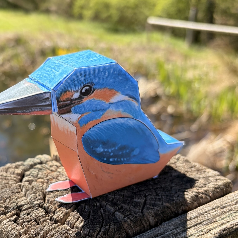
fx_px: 327
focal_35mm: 42
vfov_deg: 40.0
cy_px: 132
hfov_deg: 39.5
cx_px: 77
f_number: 1.6
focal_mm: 5.96
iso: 64
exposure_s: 1/1550
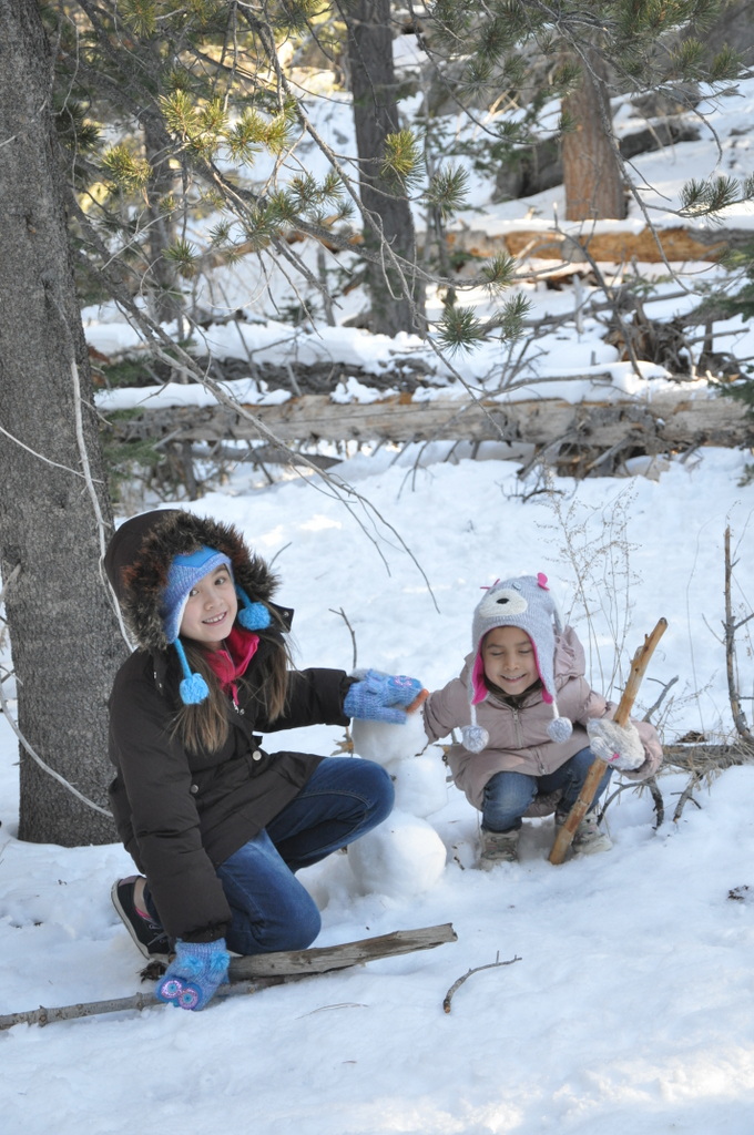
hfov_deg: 18.9
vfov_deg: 28.1
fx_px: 2268
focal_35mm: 72
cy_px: 568
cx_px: 377
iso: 800
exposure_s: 1/125
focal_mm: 48
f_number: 5.6
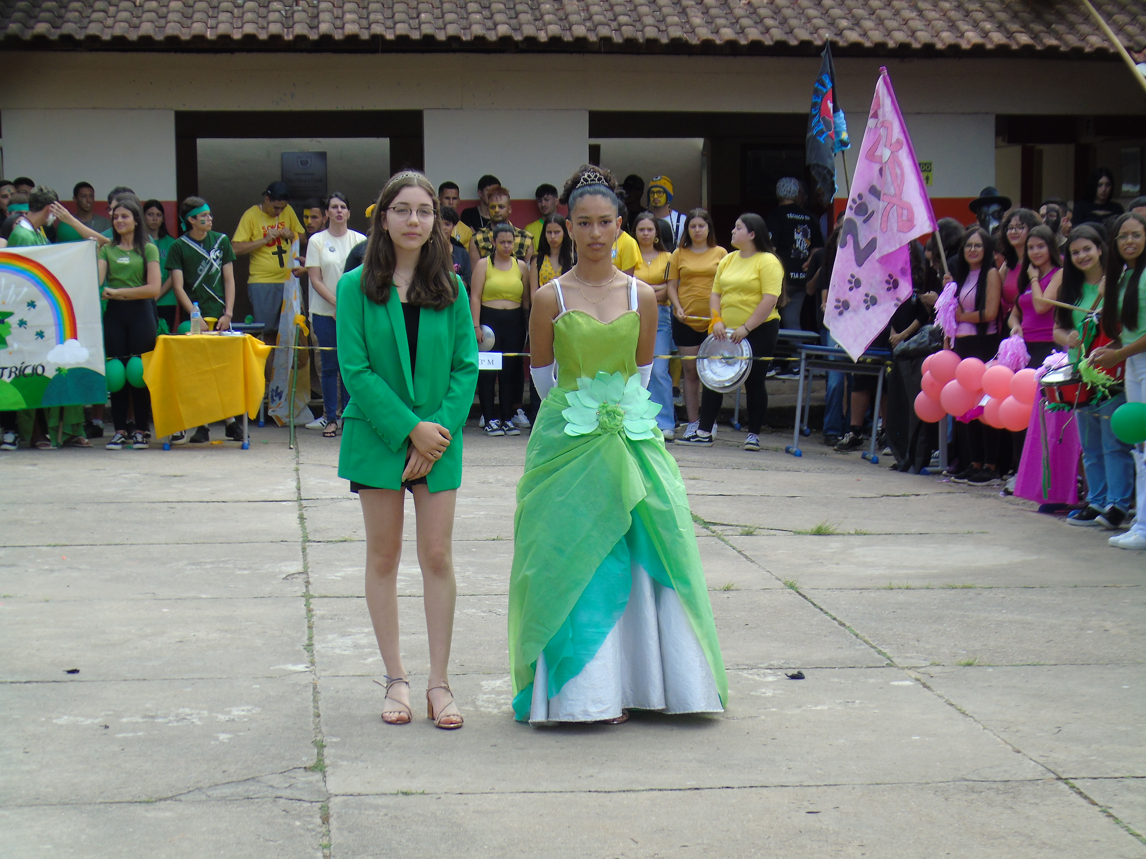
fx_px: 2715
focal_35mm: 82
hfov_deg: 23.8
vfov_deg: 18.0
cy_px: 430
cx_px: 573
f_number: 4.1
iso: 80
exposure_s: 1/250
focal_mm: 15
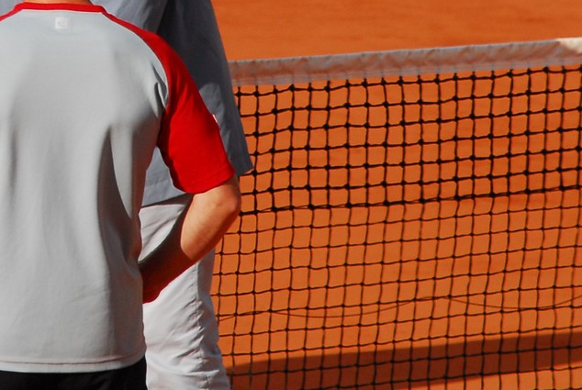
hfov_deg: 1.9
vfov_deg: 1.3
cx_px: 6
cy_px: -71
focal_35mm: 1099
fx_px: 17796
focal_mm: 240
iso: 320
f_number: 5.6
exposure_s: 1/1600
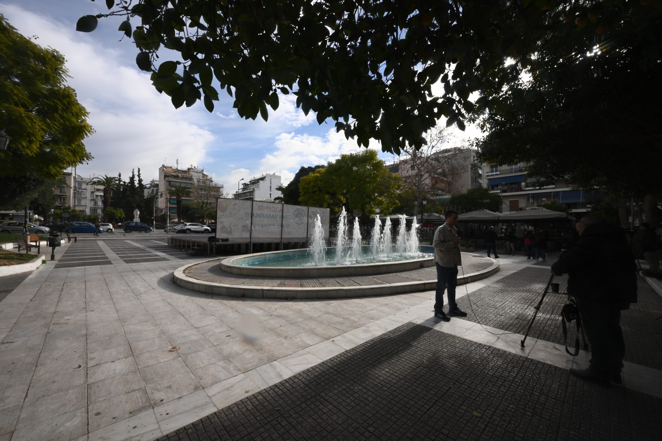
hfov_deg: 104.3
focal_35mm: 14
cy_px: 220
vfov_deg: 81.2
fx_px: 257
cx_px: 331
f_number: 22
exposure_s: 1/40
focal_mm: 14
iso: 100
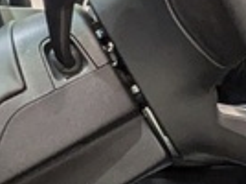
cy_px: 197
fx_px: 759
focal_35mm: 107
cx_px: 349
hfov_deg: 17.0
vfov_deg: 13.5
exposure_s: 1/33.3
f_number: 2.2
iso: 79
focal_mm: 1.83
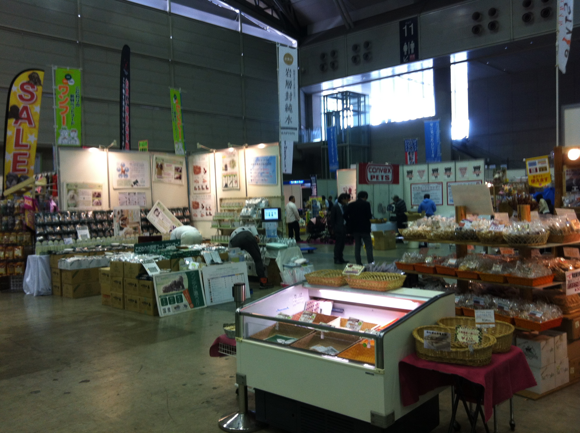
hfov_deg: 52.7
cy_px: 216
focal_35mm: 35
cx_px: 290
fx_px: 586
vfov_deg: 40.6
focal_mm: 3.85
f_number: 2.8
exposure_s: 1/24
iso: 80
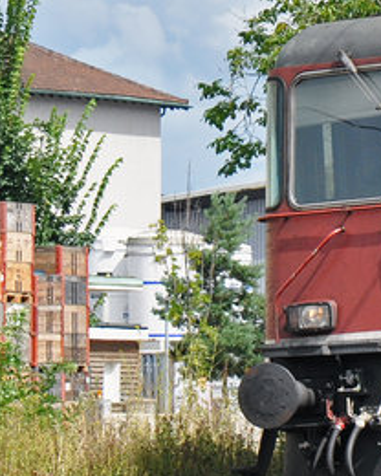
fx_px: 6399
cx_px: 757
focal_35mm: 454
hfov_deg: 3.4
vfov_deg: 4.3
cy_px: 85
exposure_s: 1/1000
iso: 400
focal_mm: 70
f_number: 8
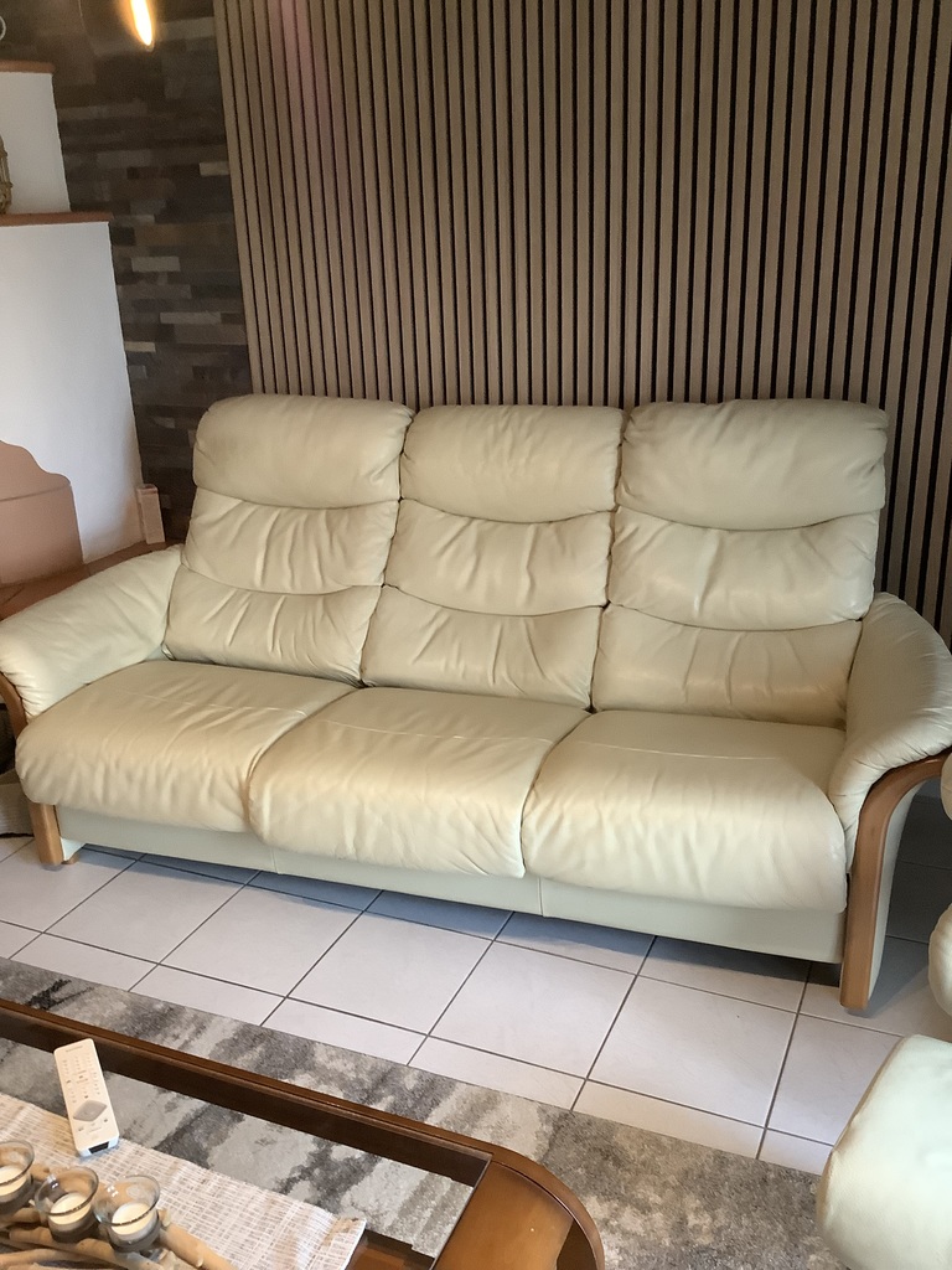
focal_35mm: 31
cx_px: 476
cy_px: 635
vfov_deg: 58.4
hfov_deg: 45.4
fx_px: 1137
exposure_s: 1/50
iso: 250
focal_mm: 3.3
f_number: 2.4
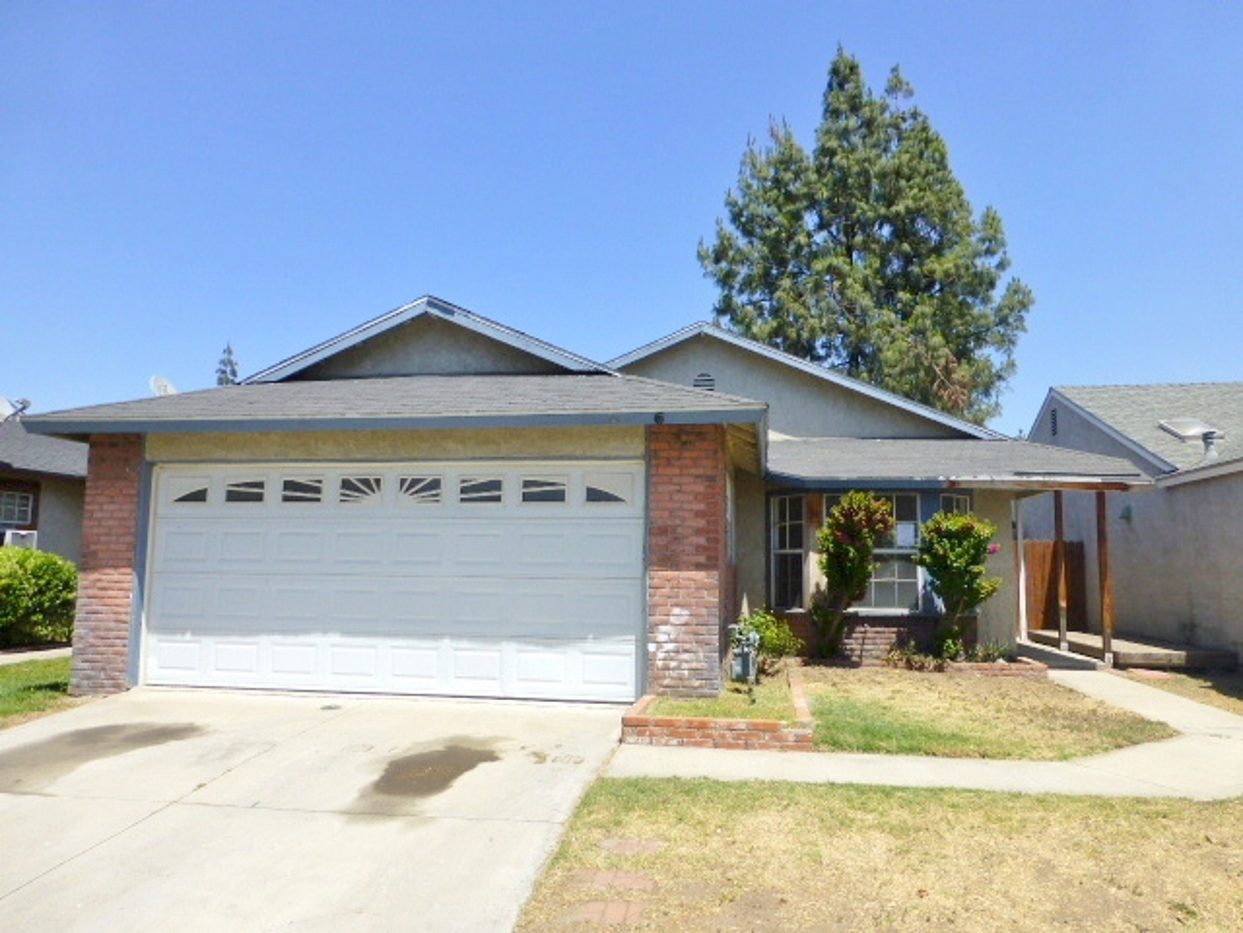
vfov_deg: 56.8
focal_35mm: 24
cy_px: 466
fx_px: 862
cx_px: 622
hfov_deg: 71.6
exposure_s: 1/800
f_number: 4
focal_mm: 4.3
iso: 100
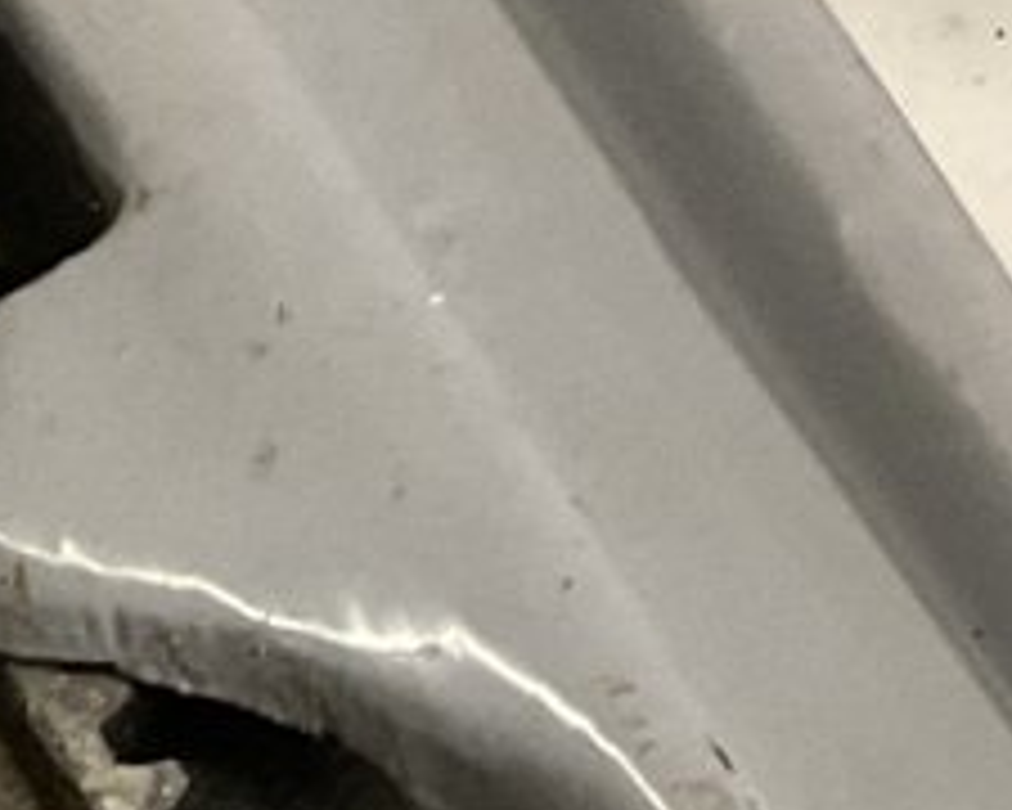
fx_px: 5691
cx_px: -326
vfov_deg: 8.1
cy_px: 947
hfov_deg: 10.0
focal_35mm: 190
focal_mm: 3
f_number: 1.8
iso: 250
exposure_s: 1/40
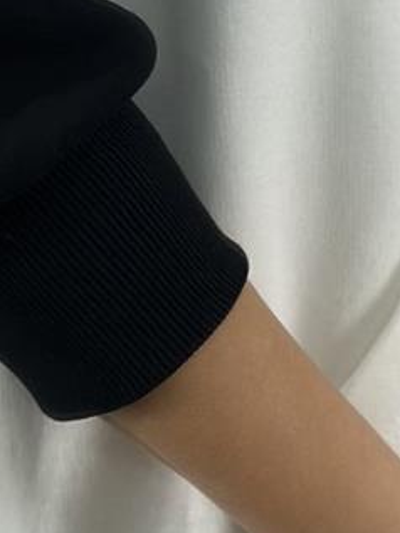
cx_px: 229
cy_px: -175
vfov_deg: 8.1
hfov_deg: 6.1
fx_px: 3726
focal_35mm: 242
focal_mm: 6.86
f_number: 1.78
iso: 80
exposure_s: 1/225
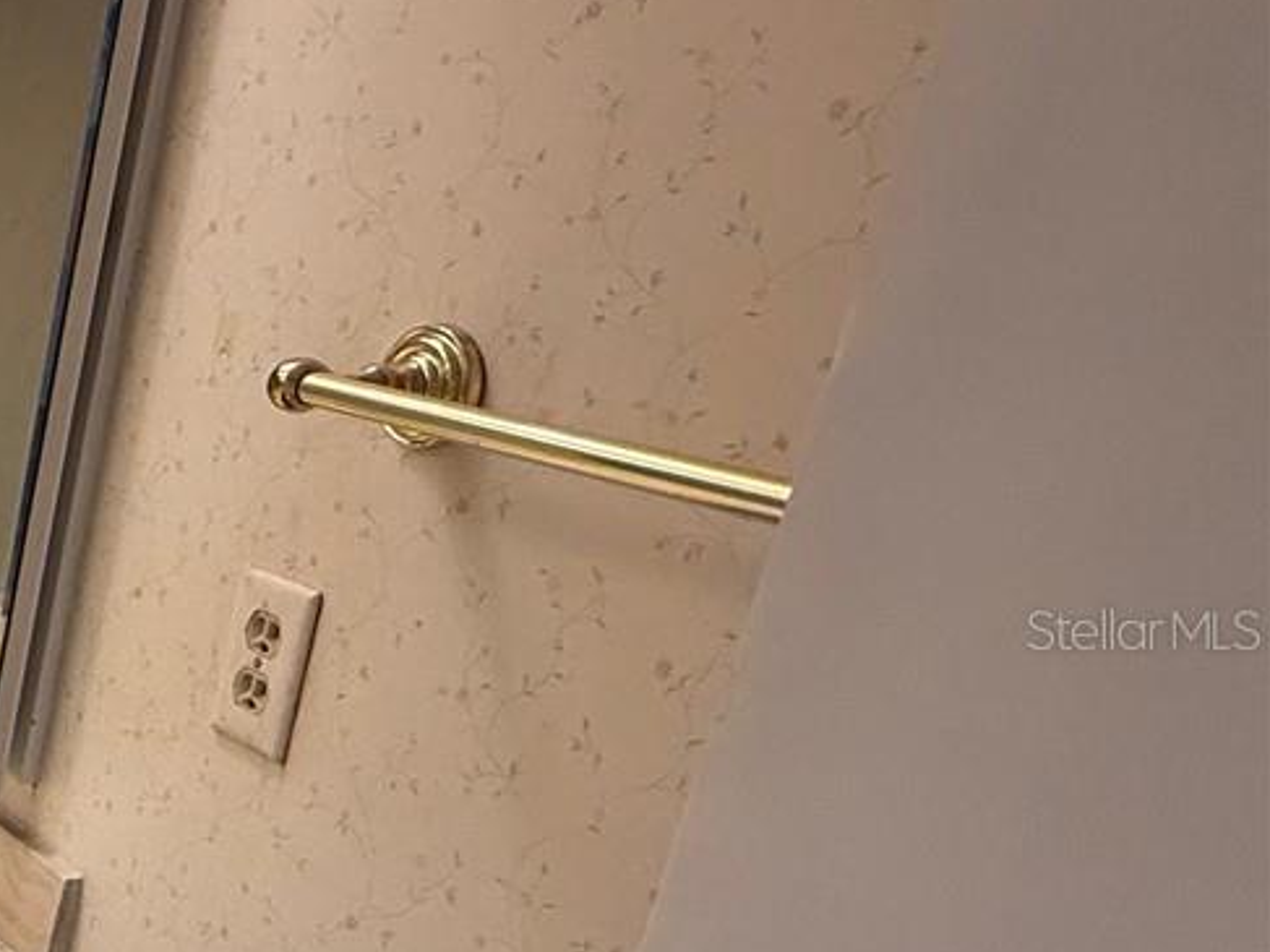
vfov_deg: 31.3
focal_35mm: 46
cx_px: -814
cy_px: 629
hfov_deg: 25.3
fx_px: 1687
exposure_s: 1/120
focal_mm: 2.22
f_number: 2.2
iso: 160
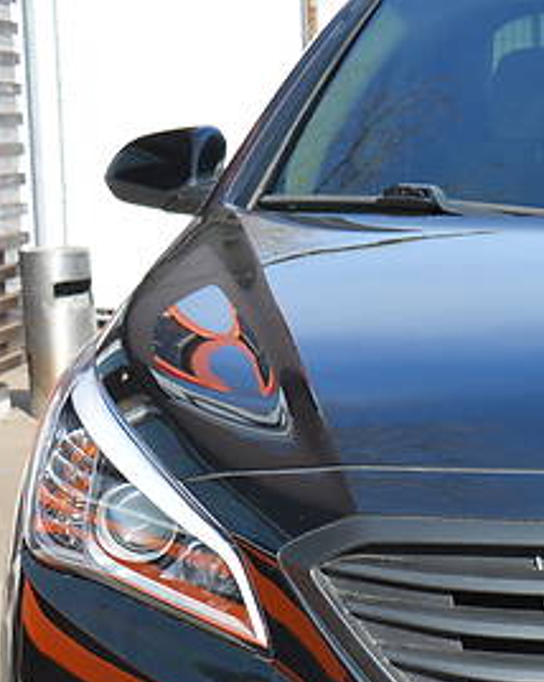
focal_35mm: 126
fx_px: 2539
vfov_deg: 15.2
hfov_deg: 11.8
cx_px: 788
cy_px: 515
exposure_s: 1/125
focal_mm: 30
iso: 100
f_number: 8
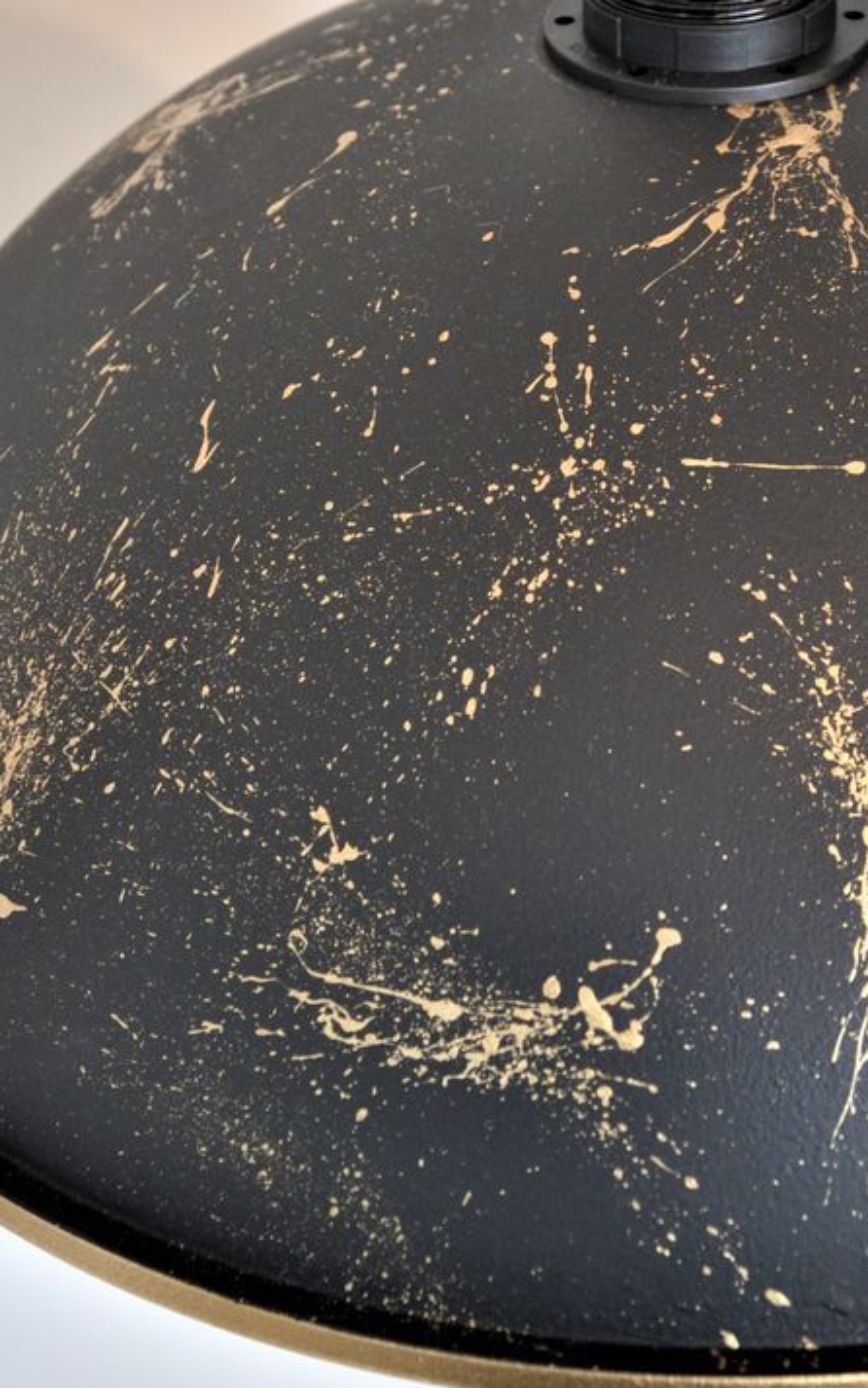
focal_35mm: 110
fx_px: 4161
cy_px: 234
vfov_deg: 18.7
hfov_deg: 11.9
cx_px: 343
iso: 560
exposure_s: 1/60
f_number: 4.5
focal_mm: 38
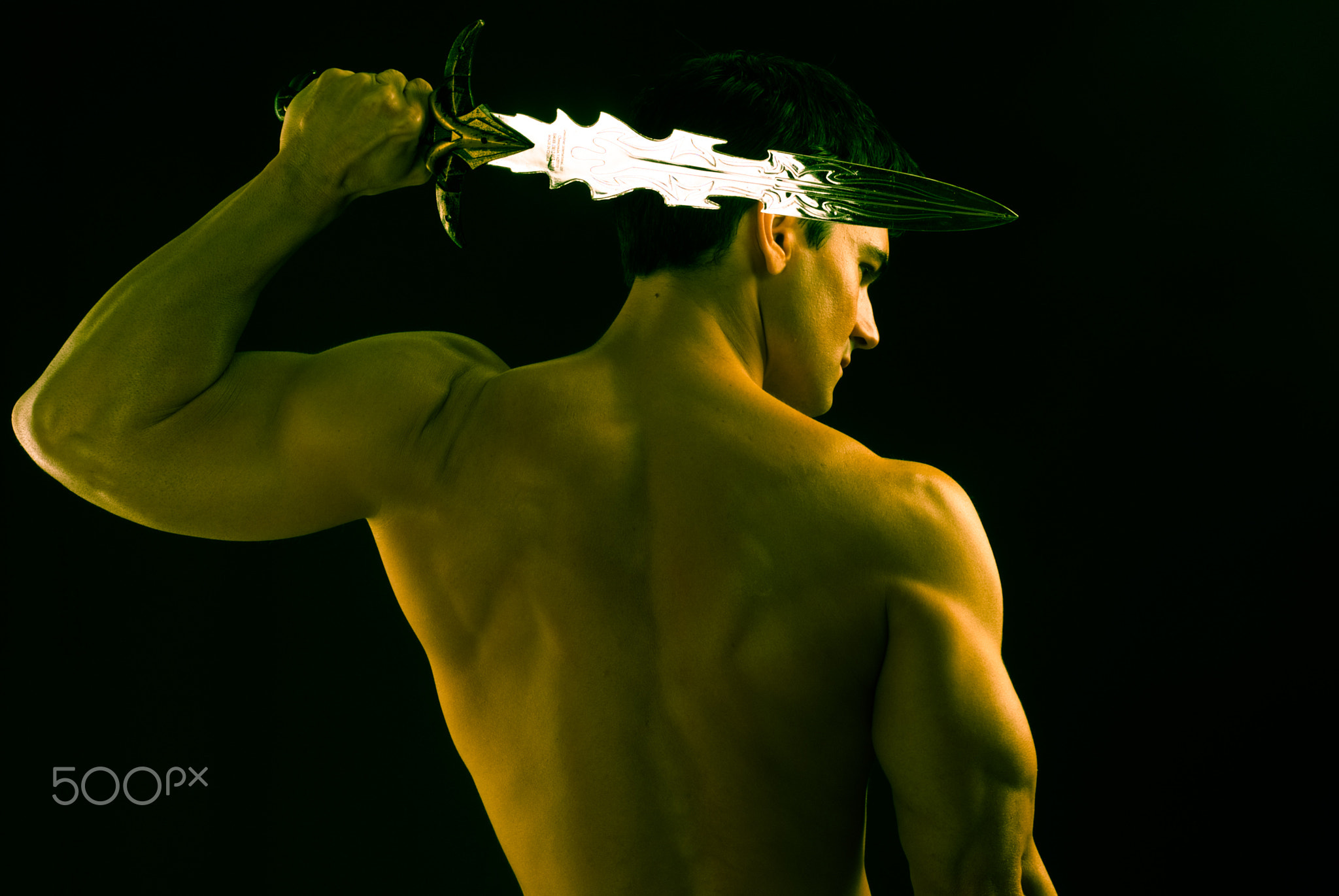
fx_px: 2905
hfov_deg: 26.0
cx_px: 670
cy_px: 448
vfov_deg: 17.5
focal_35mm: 78
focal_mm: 52
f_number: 11
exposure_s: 1/125
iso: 200
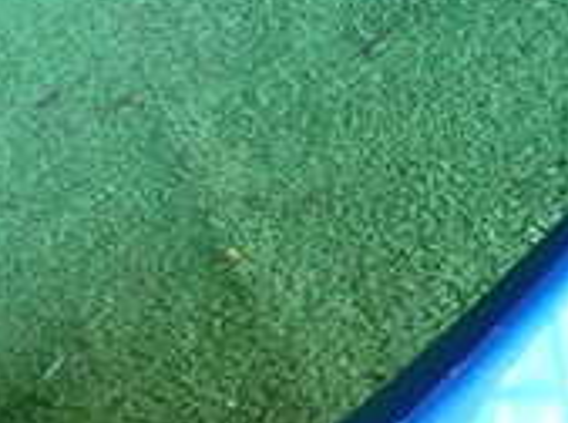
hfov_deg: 21.4
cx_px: 24
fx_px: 1457
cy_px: 571
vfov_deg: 15.6
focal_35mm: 89
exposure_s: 1/125
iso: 320
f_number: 2
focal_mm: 4.5
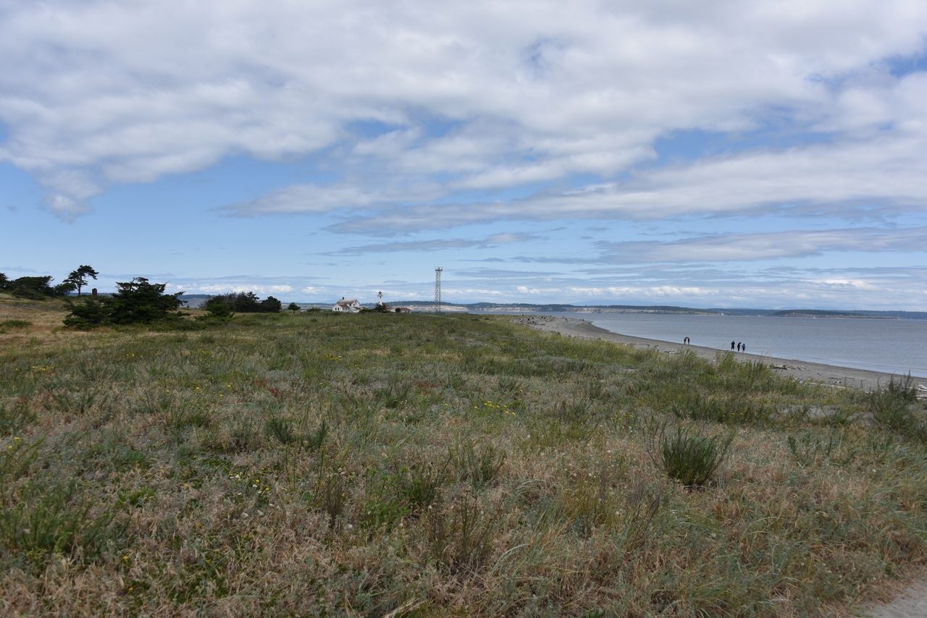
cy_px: 309
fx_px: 721
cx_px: 464
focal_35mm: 28
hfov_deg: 65.5
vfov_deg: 46.4
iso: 100
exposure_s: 1/320
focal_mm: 28
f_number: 9
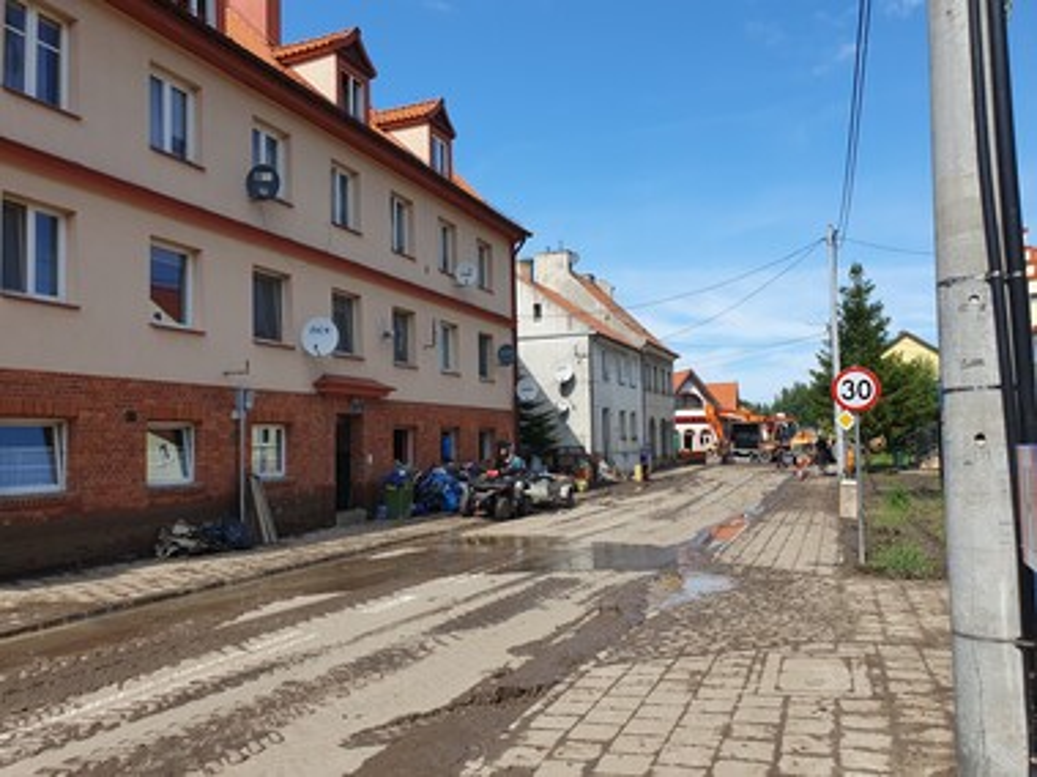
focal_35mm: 26
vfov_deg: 53.0
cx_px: 518
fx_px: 779
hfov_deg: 67.3
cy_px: 388
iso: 50
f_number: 2.4
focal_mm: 4.32
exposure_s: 1/1308
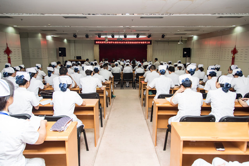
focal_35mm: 24
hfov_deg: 73.7
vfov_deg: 53.2
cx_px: 124
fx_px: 166
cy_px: 83
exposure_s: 1/160
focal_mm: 24
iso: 800
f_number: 4.5
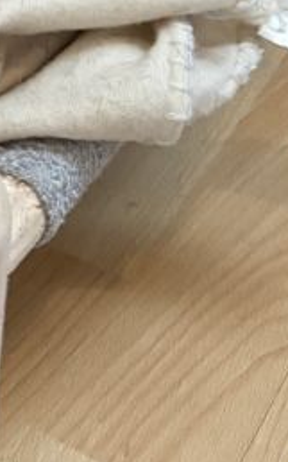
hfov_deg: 11.0
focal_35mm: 107
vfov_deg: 18.1
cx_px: -309
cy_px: -154
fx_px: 1345
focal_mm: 5.96
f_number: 1.6
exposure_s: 1/33
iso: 400
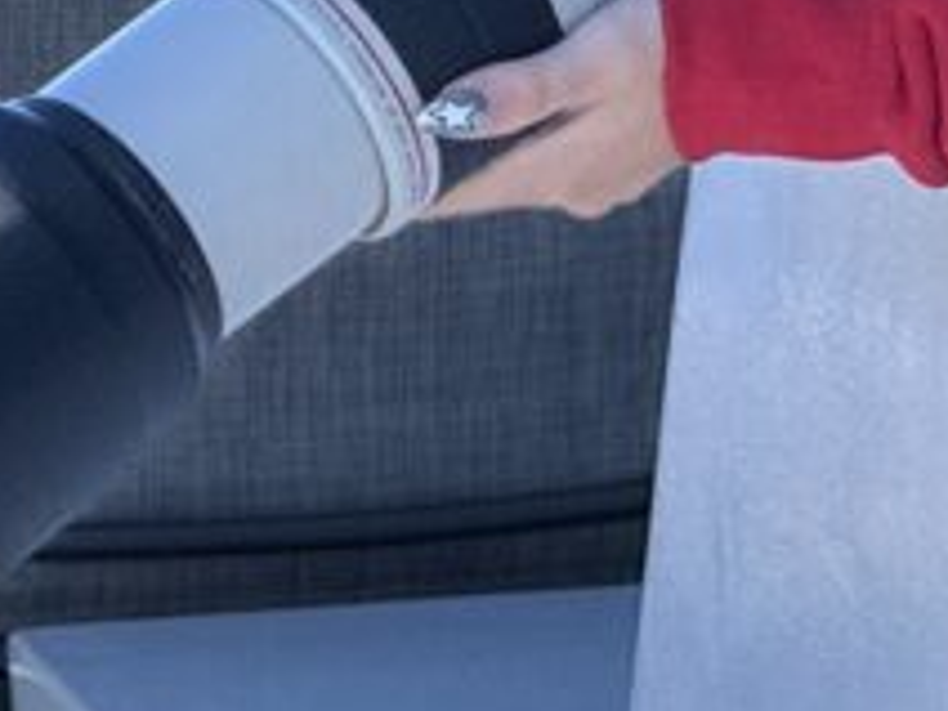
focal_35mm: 579
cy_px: -528
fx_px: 15857
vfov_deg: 2.6
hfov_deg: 3.4
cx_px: -613
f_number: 2.8
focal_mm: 15.66
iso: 50
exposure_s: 1/1577
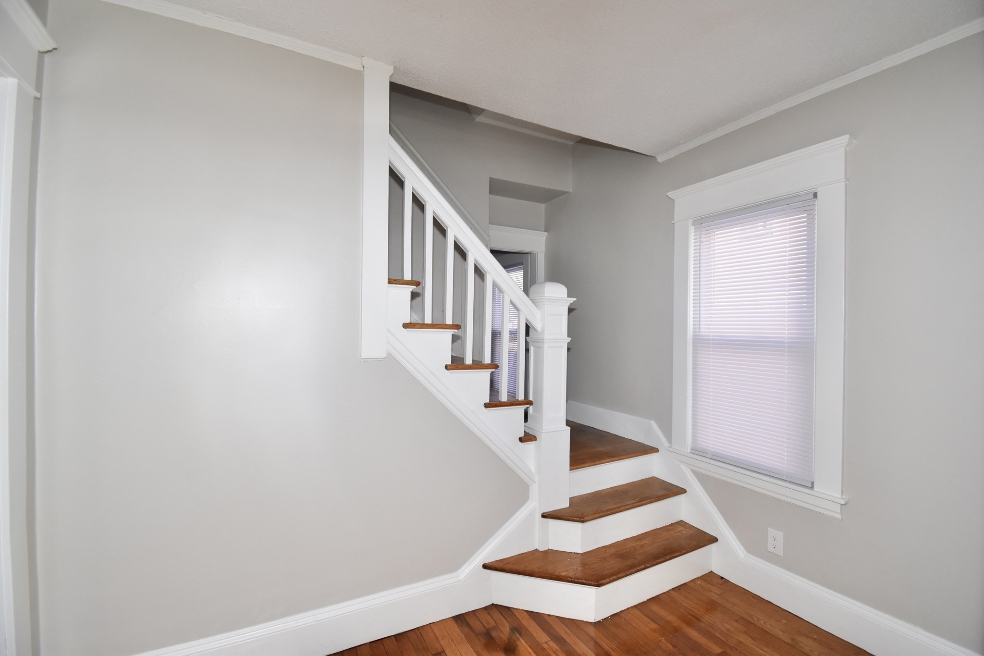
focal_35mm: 15
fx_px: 410
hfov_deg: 100.4
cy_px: 328
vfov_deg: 77.3
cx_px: 492
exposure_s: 1/125
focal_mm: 10
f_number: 5.6
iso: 800
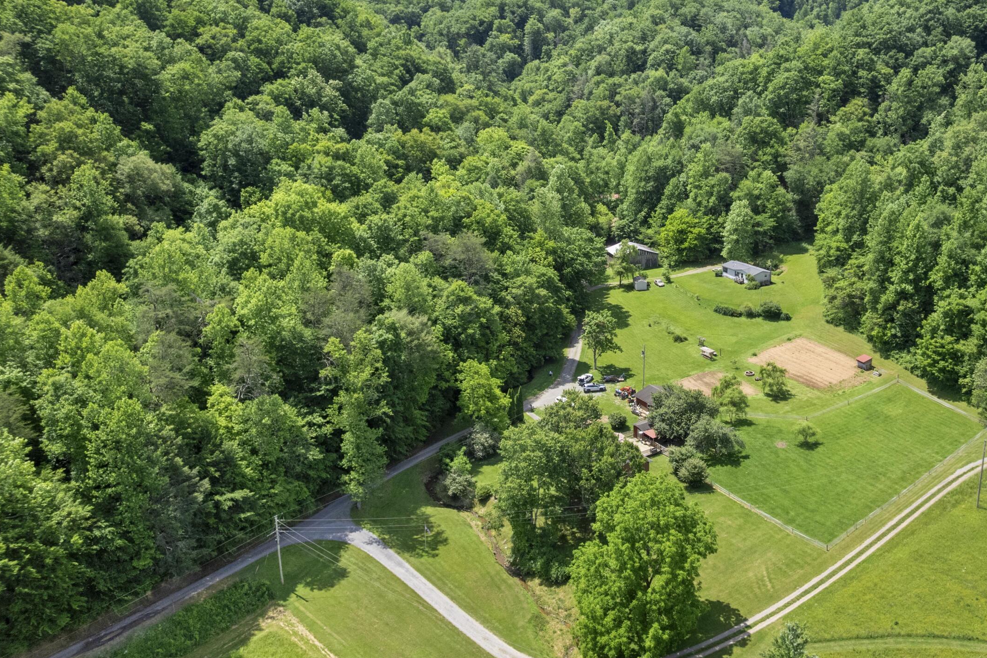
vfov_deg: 42.3
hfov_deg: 59.0
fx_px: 850
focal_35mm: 31
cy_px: 308
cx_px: 652
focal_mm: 8.38
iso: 100
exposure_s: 1/1600
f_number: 2.8
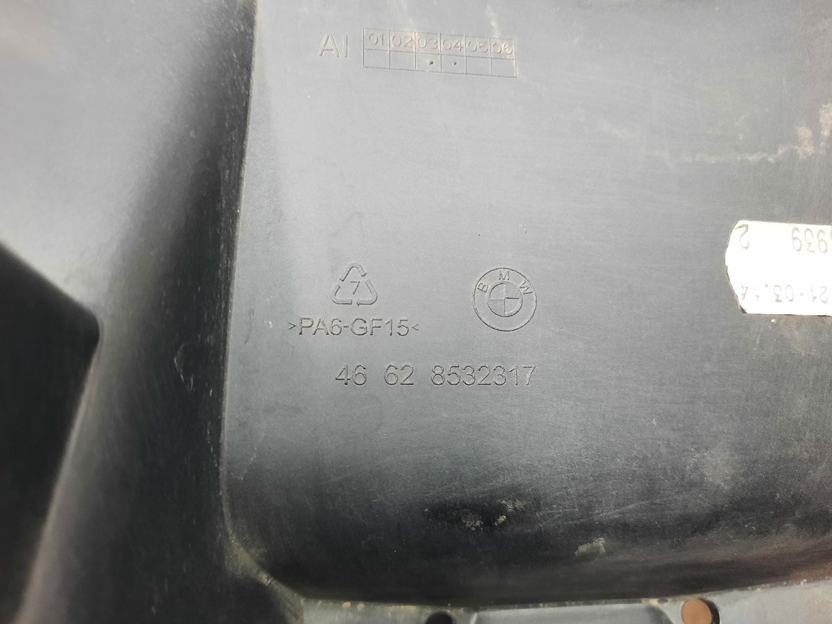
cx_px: 416
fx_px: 601
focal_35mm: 25
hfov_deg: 69.4
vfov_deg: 54.9
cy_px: 312
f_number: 2
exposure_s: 1/40
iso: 320
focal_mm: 4.6
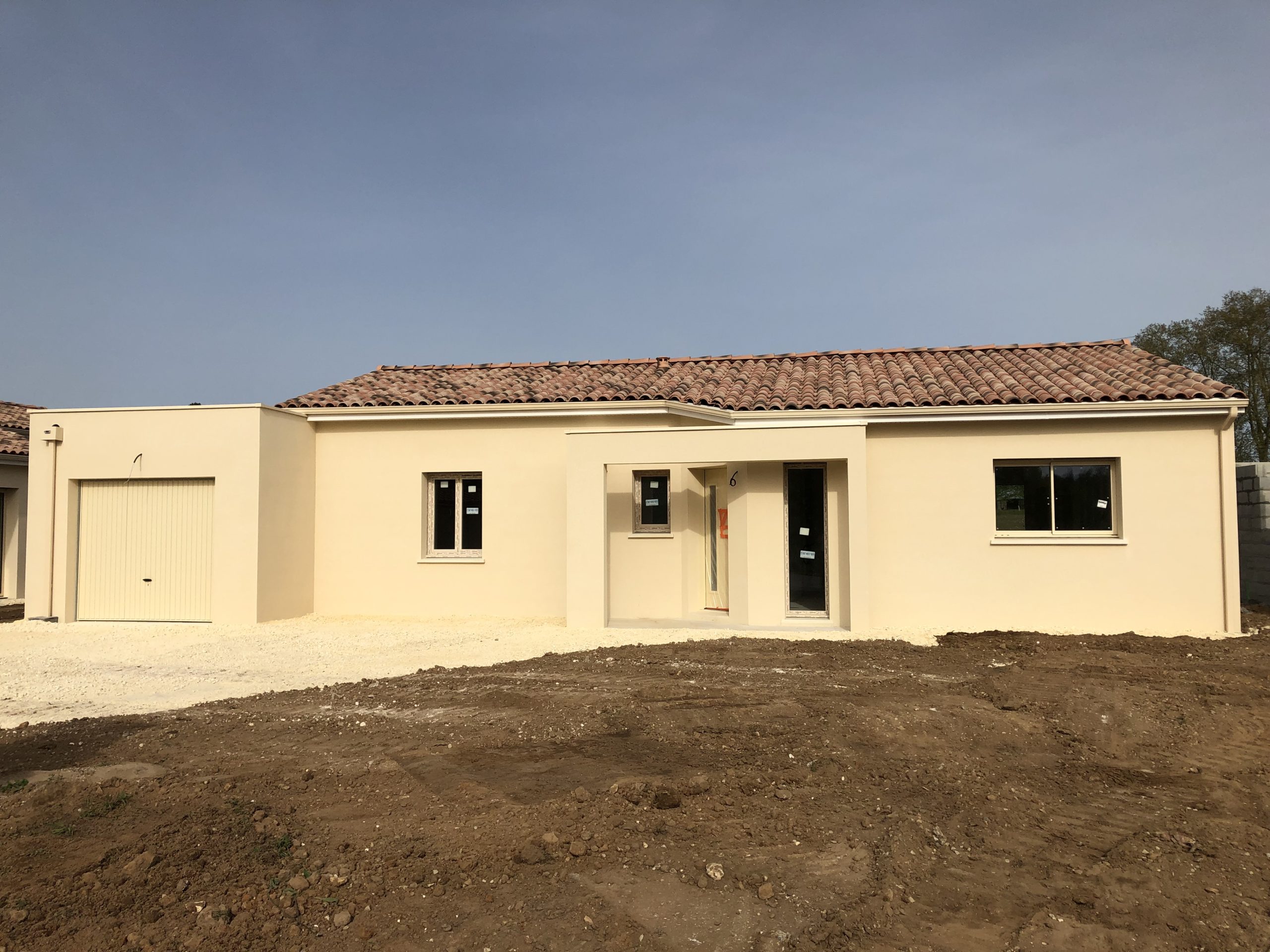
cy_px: 476
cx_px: 635
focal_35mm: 28
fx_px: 1027
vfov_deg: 49.7
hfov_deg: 63.4
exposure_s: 1/3436
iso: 20
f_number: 1.8
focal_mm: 3.99
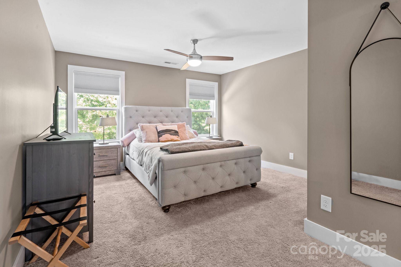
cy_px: 134
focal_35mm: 16
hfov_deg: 96.7
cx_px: 200
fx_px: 178
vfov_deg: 73.7
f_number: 11
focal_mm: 16
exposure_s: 1.6
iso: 100
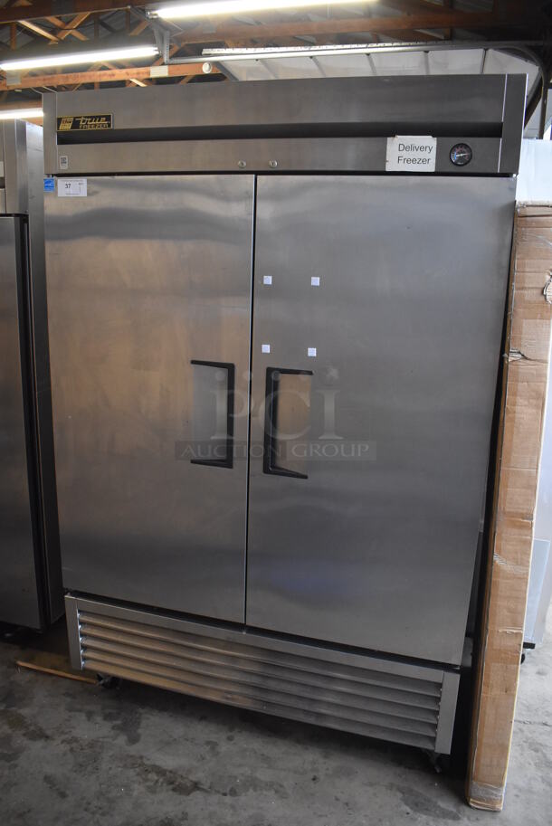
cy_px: 413
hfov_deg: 48.0
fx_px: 620
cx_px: 276
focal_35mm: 27
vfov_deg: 67.3
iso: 2200
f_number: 3.5
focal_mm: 18
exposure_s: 1/125
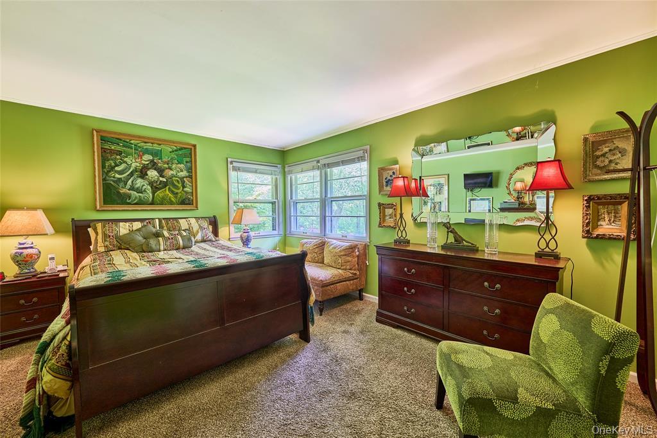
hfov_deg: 104.3
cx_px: 328
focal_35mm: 14
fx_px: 255
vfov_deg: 81.2
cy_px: 219
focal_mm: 14
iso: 200
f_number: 8
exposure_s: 1
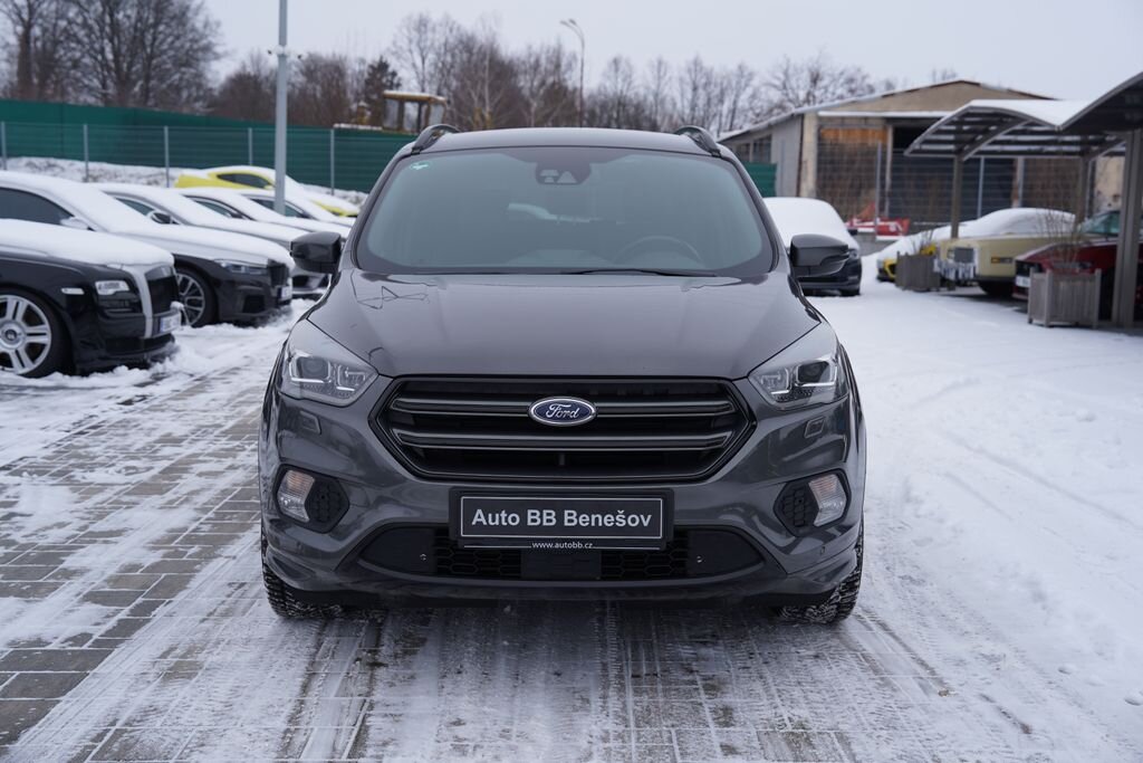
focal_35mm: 41
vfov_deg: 32.6
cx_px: 572
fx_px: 1302
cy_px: 382
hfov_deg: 47.4
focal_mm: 41
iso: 100
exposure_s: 1/250
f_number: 4.5
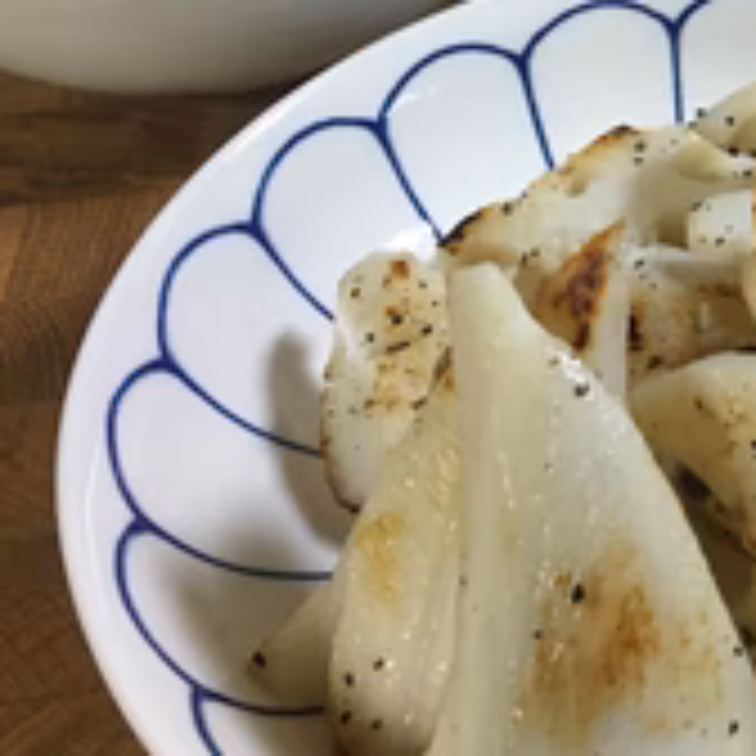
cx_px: 824
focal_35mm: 61
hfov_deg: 26.1
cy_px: 180
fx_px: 1507
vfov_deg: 27.7
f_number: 2.2
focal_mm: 4.15
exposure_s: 1/33
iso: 160
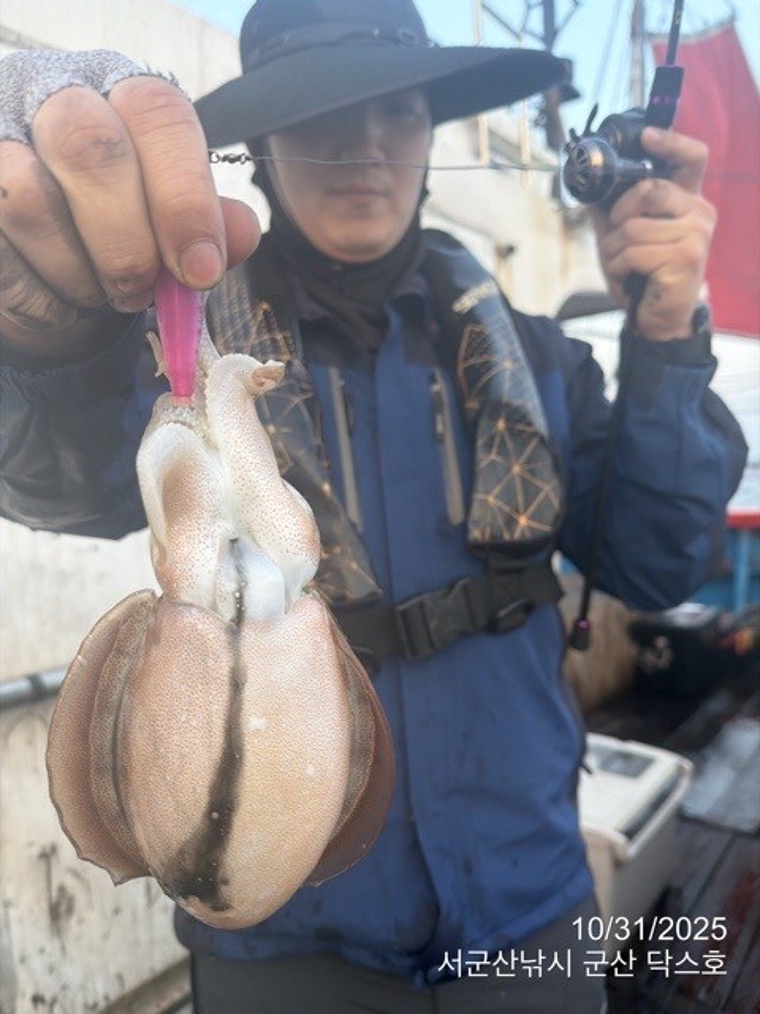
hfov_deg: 56.8
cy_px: 507
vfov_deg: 71.6
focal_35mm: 24
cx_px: 380
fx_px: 703
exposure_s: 1/177
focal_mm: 6.76
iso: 100
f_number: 1.78
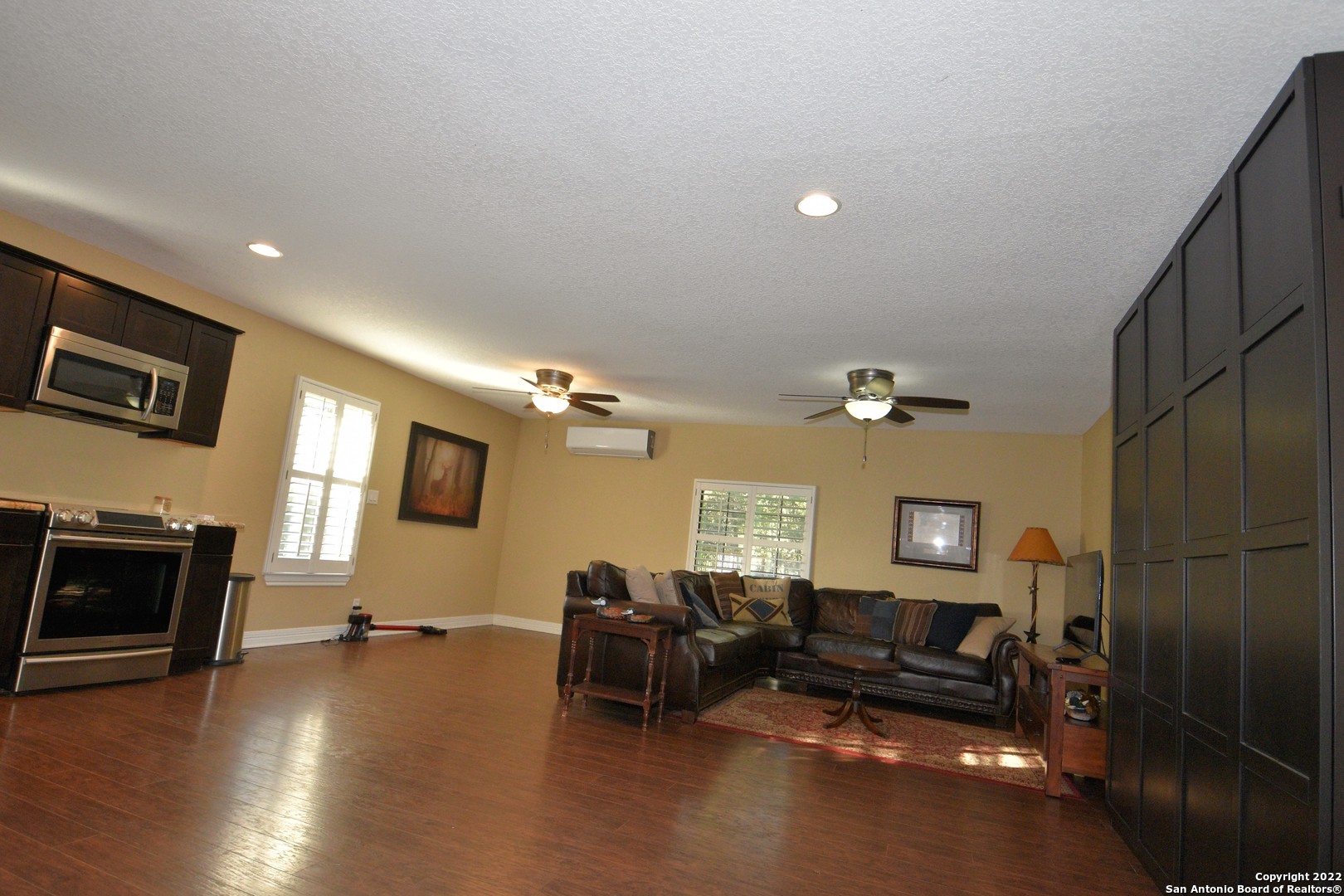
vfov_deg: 77.3
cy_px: 448
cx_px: 672
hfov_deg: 100.4
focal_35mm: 15
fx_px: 560
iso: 1000
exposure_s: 1/125
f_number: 4
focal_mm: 10
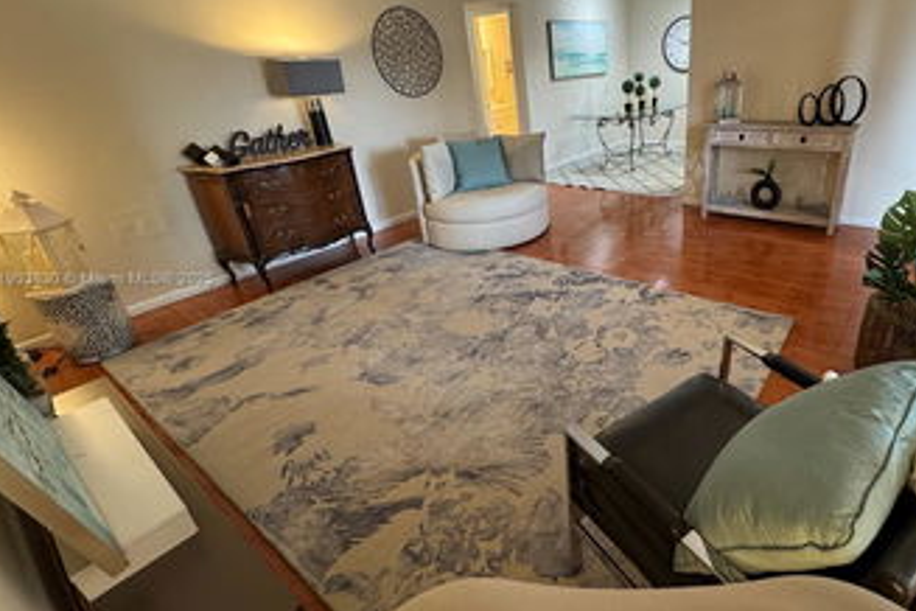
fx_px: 483
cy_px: 280
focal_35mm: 19
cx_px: 573
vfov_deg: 64.5
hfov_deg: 85.2
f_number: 2.2
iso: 250
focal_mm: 2.22
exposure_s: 1/60
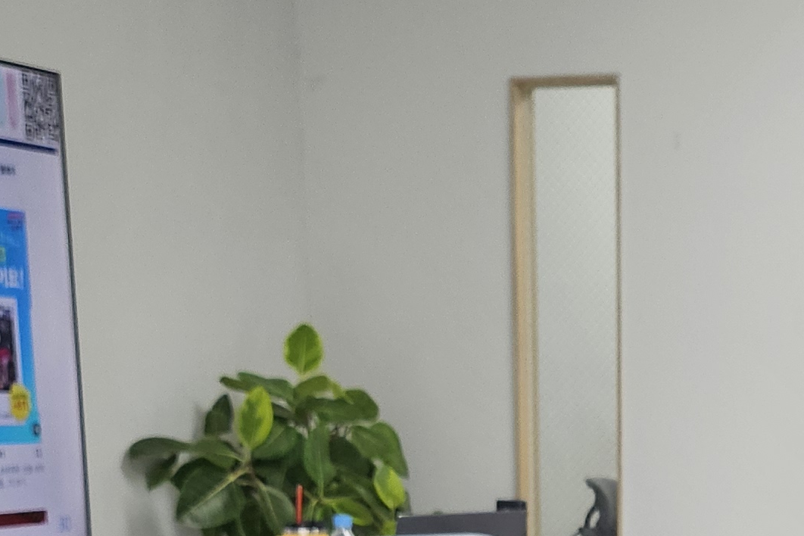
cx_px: 695
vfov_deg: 12.8
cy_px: 1045
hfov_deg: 21.3
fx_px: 2099
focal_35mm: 94
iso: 160
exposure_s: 1/180
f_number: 1.8
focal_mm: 5
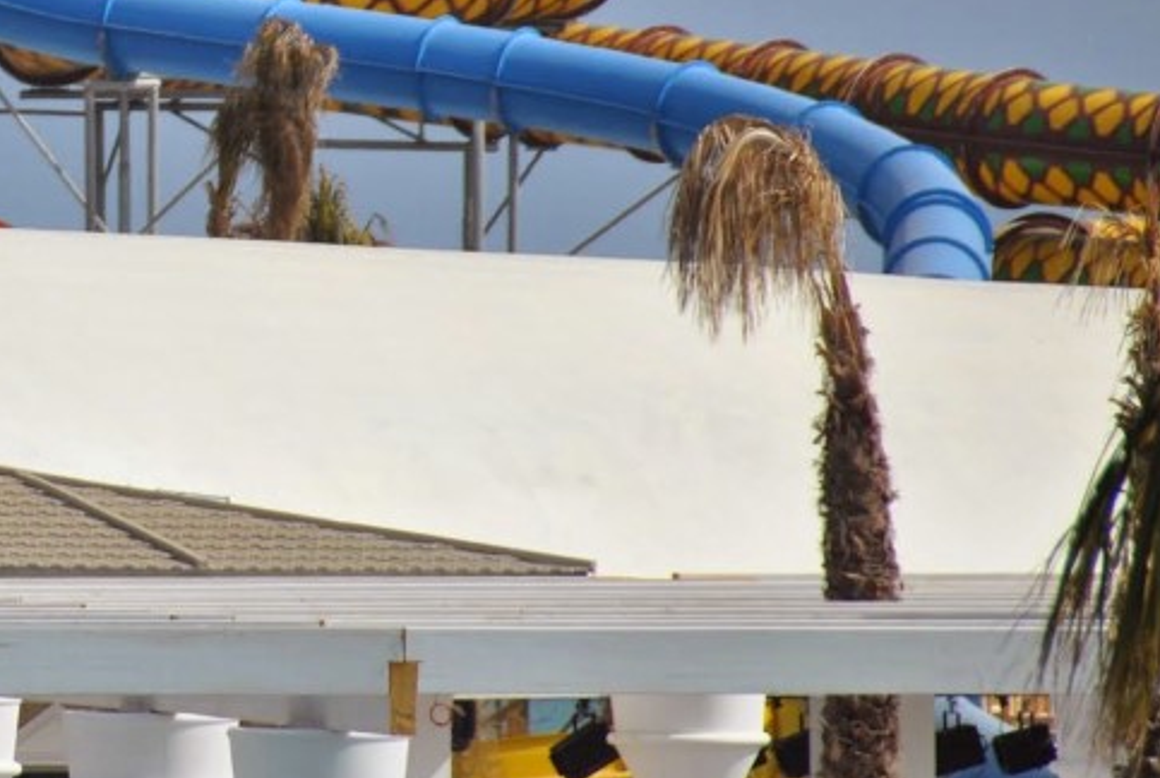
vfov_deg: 1.9
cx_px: -109
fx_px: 22984
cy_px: 86
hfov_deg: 2.9
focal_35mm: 712
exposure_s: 1/2000
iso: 200
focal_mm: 200
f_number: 5.6
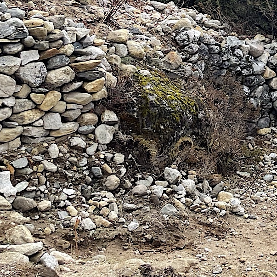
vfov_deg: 21.1
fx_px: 706
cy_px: -26
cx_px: 432
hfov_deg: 19.1
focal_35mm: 78
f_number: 1.6
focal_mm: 4.2
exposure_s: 1/1618
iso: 32
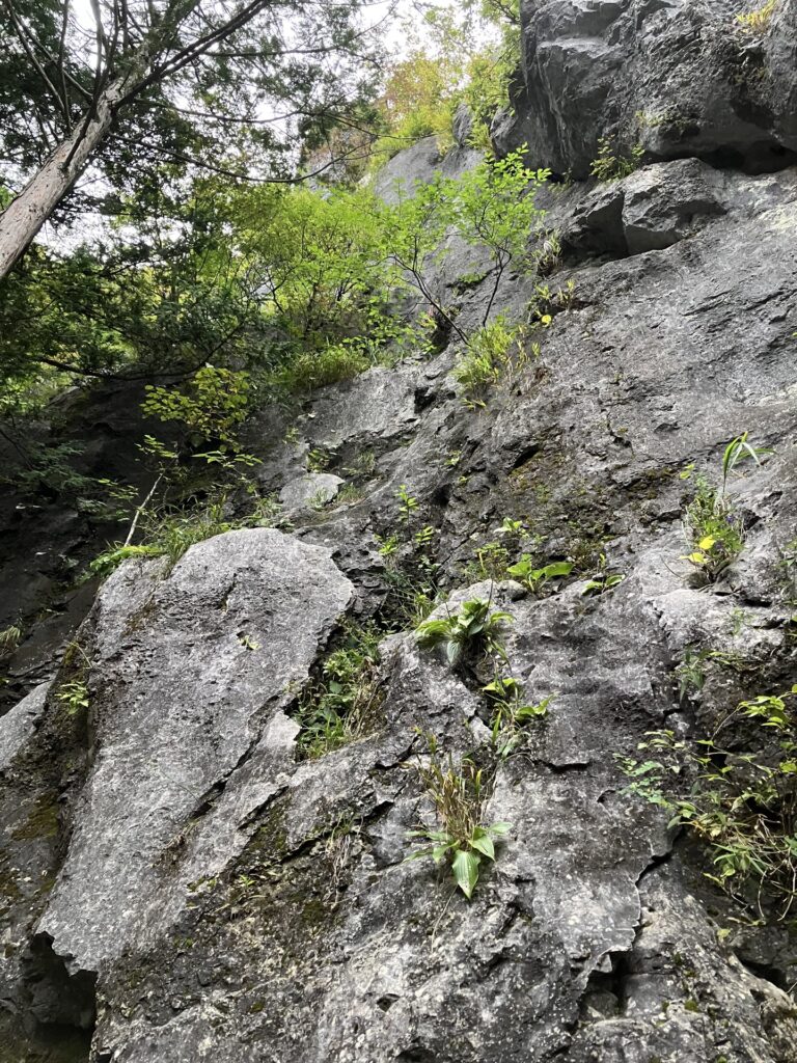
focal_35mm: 28
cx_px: 398
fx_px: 860
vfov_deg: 63.4
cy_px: 532
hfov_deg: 49.7
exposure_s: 1/60
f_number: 1.8
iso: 250
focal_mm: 3.99
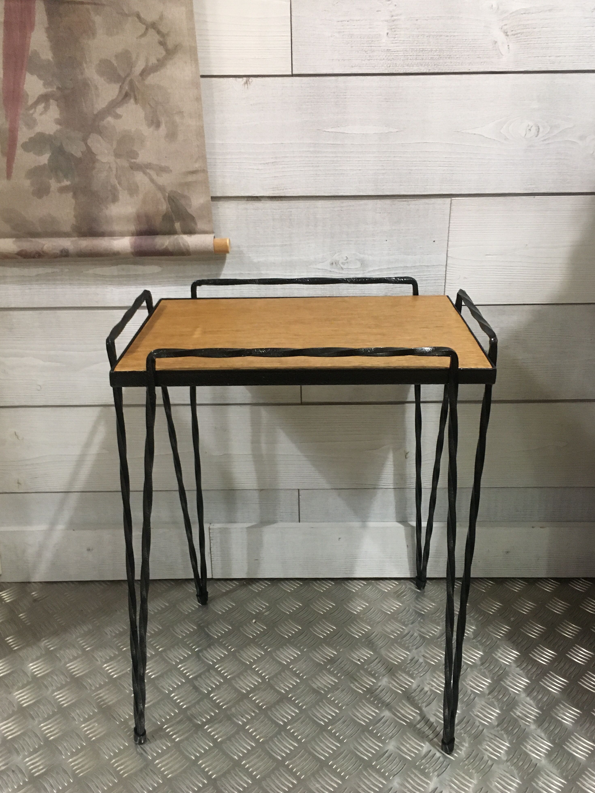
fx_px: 688
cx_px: 300
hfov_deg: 46.8
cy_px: 410
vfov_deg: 60.0
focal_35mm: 30
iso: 200
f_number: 2.2
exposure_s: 1/17
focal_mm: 4.15
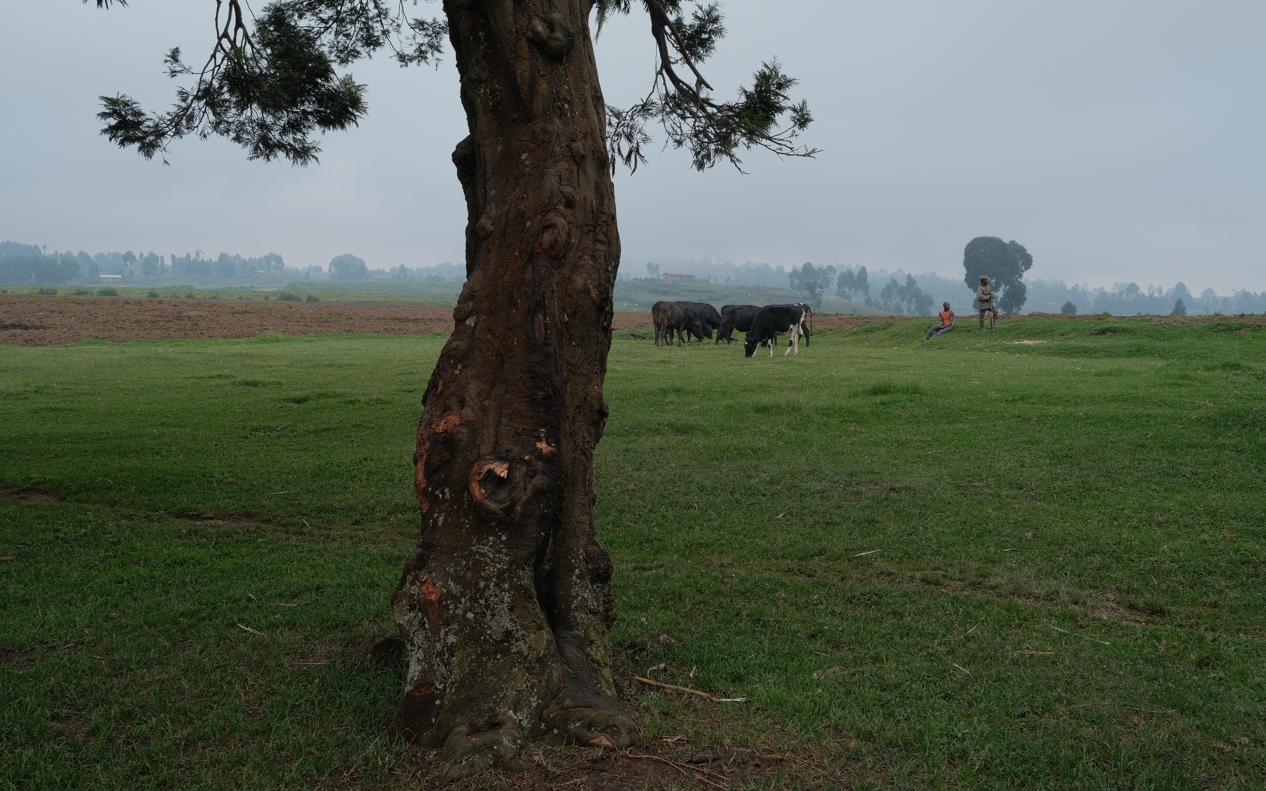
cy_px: 378
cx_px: 633
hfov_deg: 54.0
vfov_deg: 35.3
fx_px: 1242
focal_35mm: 36
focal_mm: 23
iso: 400
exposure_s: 1/250
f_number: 7.1
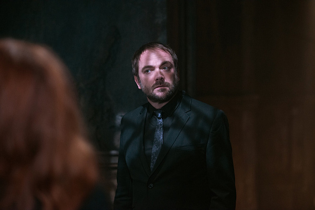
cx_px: 158
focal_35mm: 130
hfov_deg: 15.8
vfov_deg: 10.5
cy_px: 105
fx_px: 1137
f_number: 2.8
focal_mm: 130
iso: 3200
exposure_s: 1/100
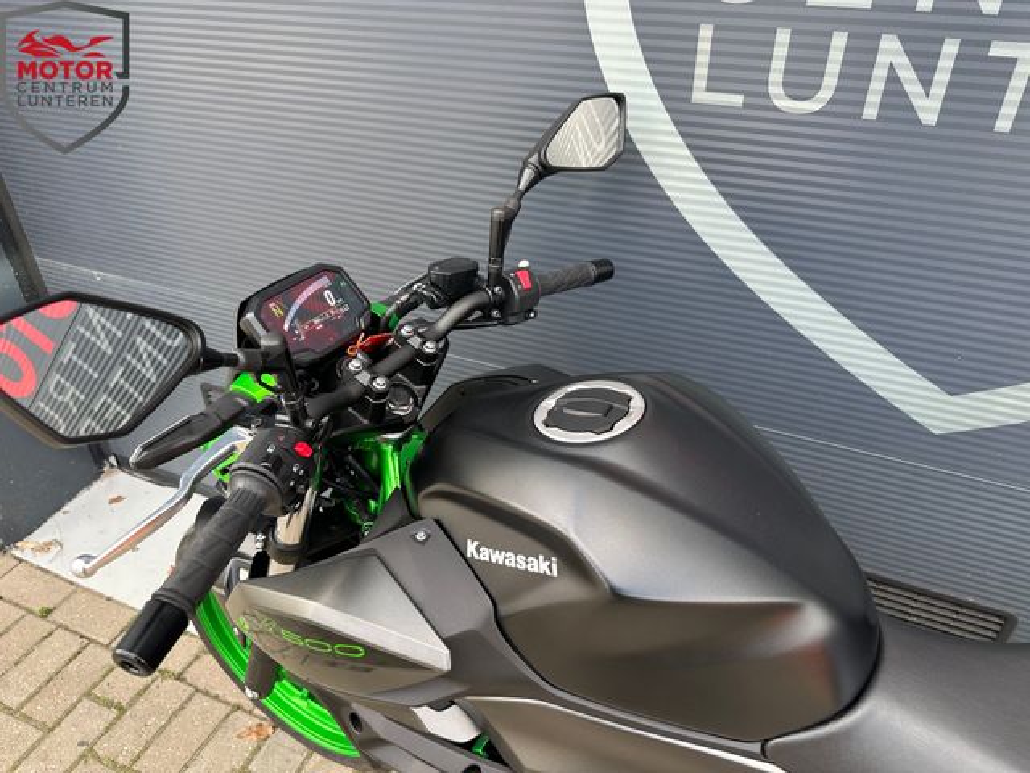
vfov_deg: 56.8
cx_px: 515
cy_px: 386
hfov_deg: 71.6
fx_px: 714
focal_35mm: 24
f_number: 1.78
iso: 80
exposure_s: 1/268
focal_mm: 6.86
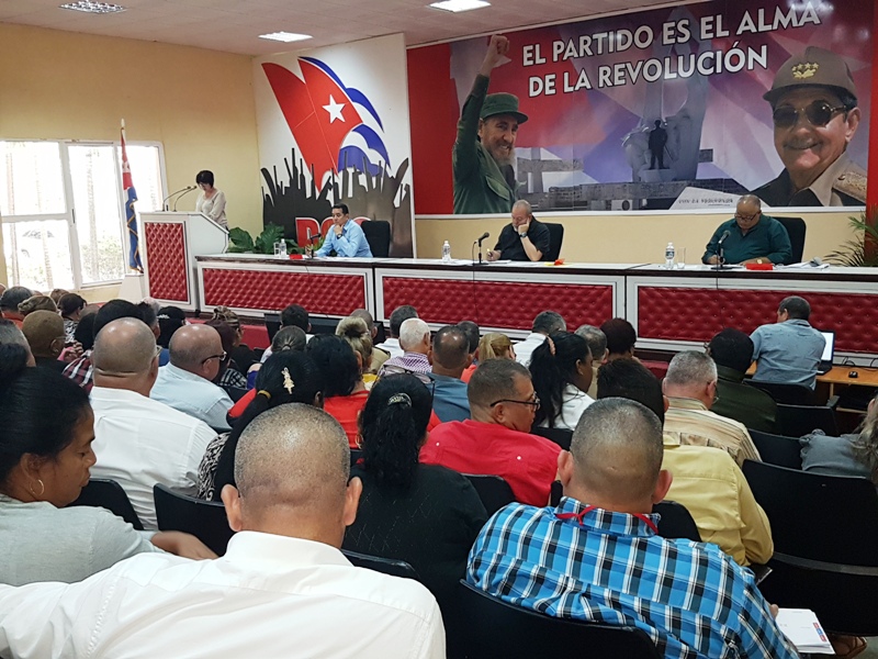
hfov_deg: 67.3
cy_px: 330
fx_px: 659
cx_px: 439
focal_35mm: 26
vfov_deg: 53.1
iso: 160
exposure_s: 1/40
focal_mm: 4.2
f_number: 1.7
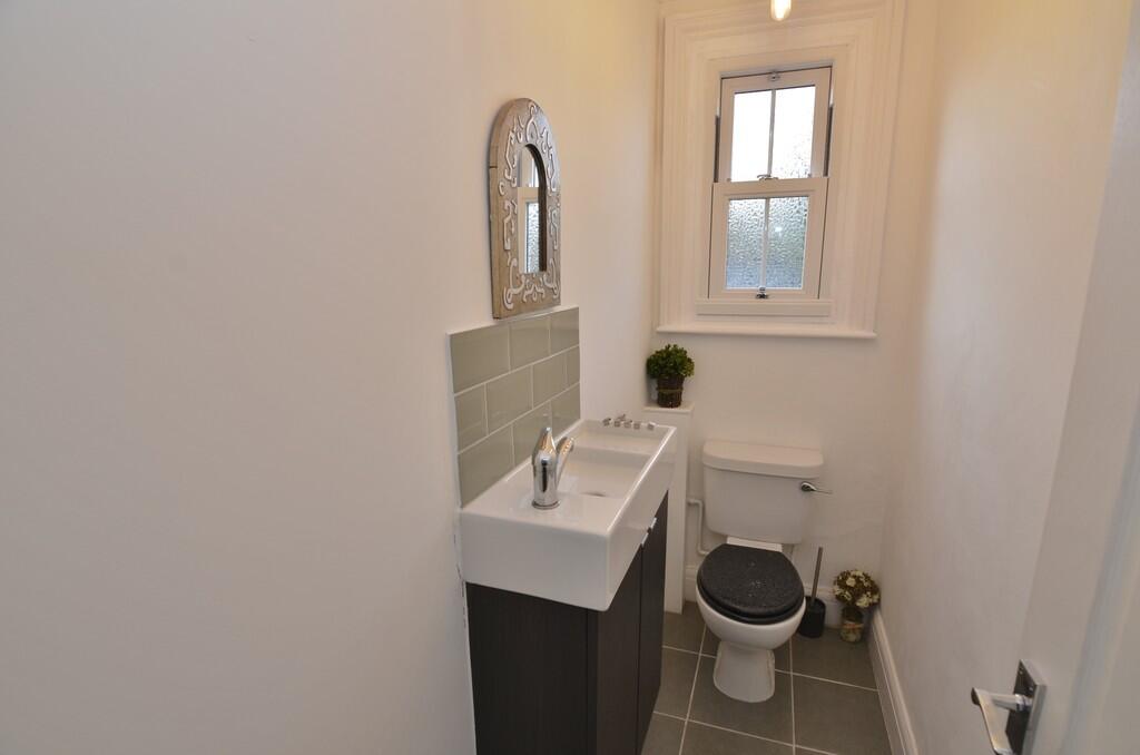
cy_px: 378
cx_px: 570
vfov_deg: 71.8
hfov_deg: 95.1
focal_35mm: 16
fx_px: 521
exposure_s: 1/60
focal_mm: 11
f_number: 5.6
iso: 450
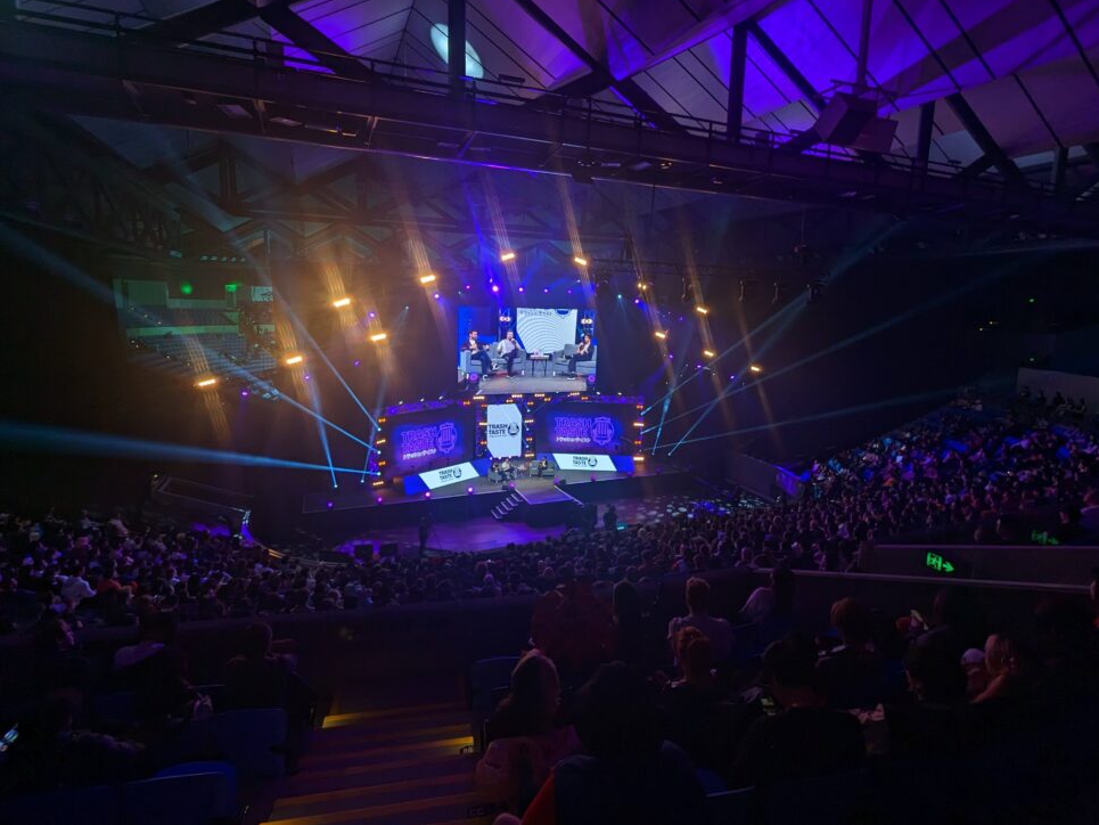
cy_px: 387
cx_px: 546
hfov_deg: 91.0
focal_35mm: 17
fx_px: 540
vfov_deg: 74.7
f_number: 2.2
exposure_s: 1/59.9
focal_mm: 2.35
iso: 57
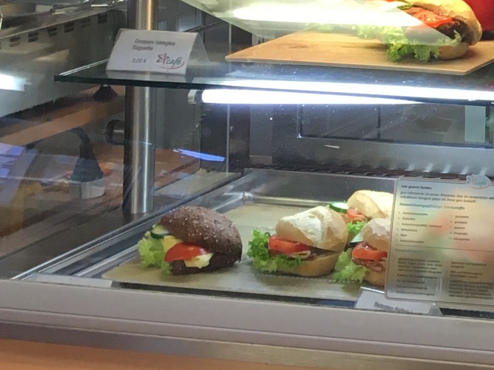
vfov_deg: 11.1
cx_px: 851
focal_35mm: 124
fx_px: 1769
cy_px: -319
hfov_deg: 14.3
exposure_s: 1/33
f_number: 2.2
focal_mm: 4.15
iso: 40
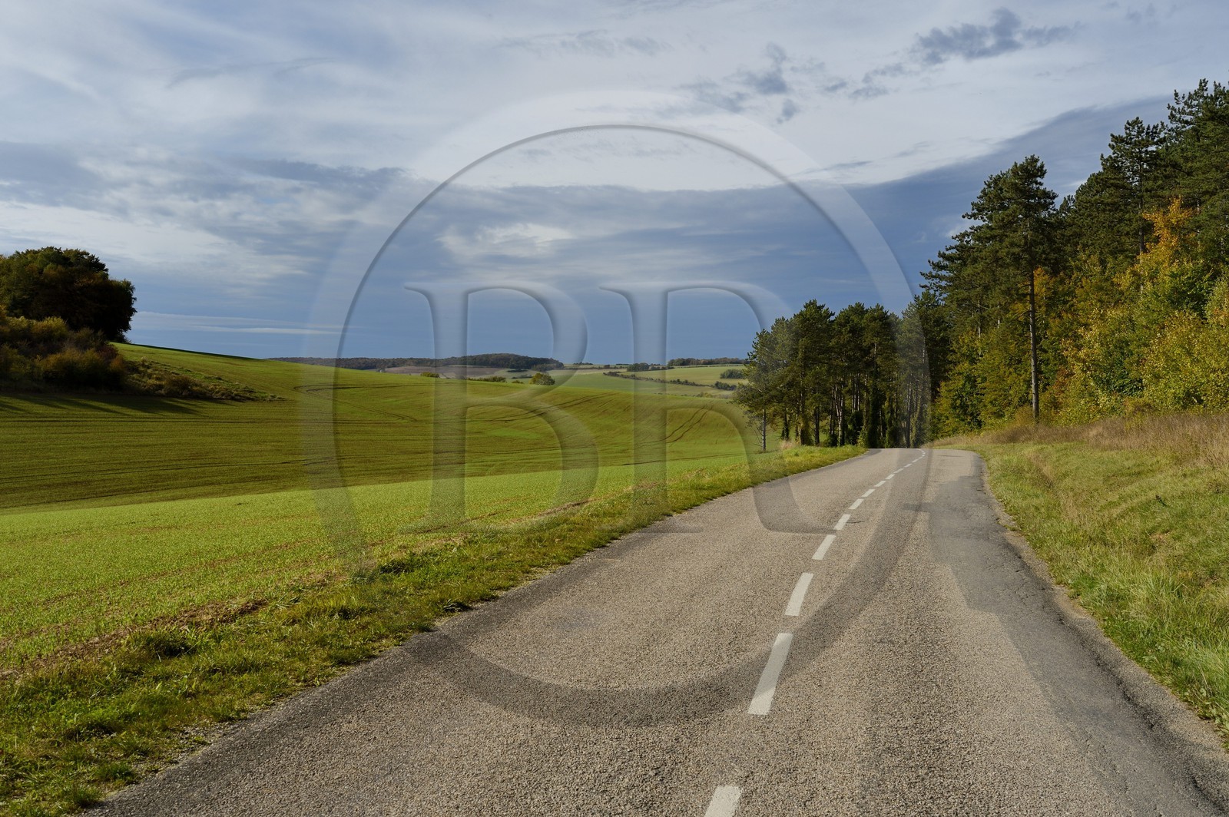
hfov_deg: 43.6
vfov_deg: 29.8
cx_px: 614
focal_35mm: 45
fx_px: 1535
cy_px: 408
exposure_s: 1/320
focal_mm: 45
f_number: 14
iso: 200
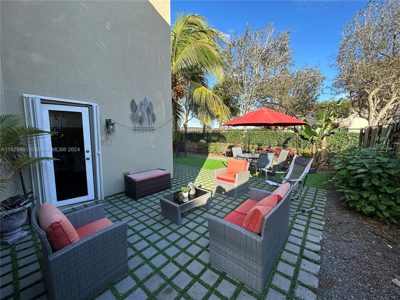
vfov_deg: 85.7
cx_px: 200
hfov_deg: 102.1
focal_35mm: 14
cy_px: 150
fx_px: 162
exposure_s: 1/572
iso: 40
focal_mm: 2.22
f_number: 2.2
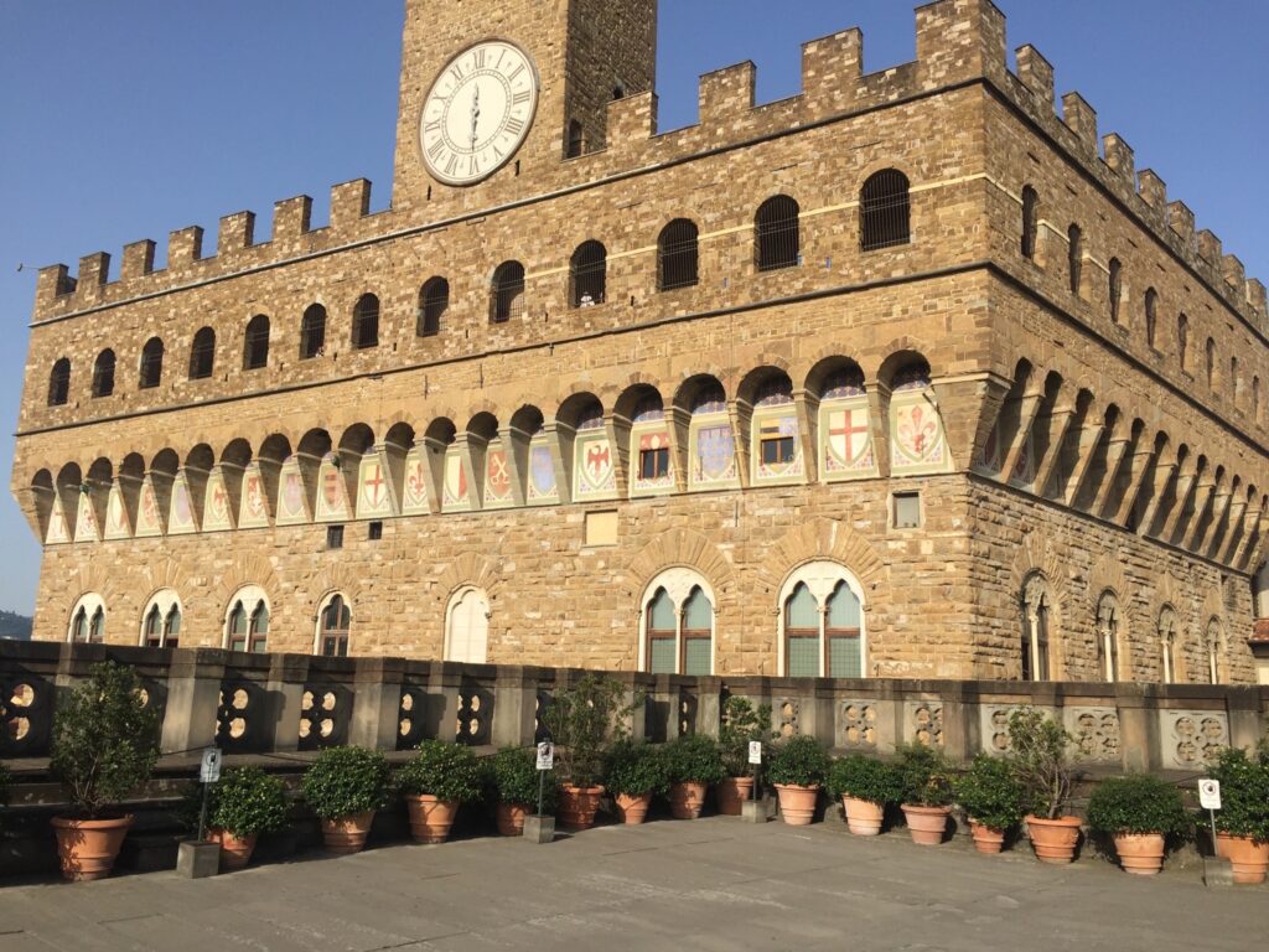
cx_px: 634
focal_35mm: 29
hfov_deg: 61.7
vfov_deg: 48.2
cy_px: 476
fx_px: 1063
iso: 32
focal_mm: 4.15
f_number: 2.2
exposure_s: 1/2198
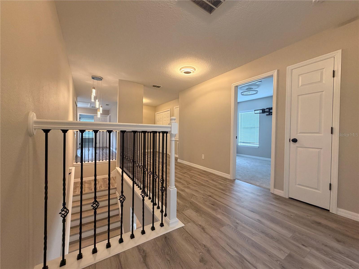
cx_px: 180
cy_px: 134
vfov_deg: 85.7
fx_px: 145
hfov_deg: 102.1
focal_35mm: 14
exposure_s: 1/60
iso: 200
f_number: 2.2
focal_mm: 2.22
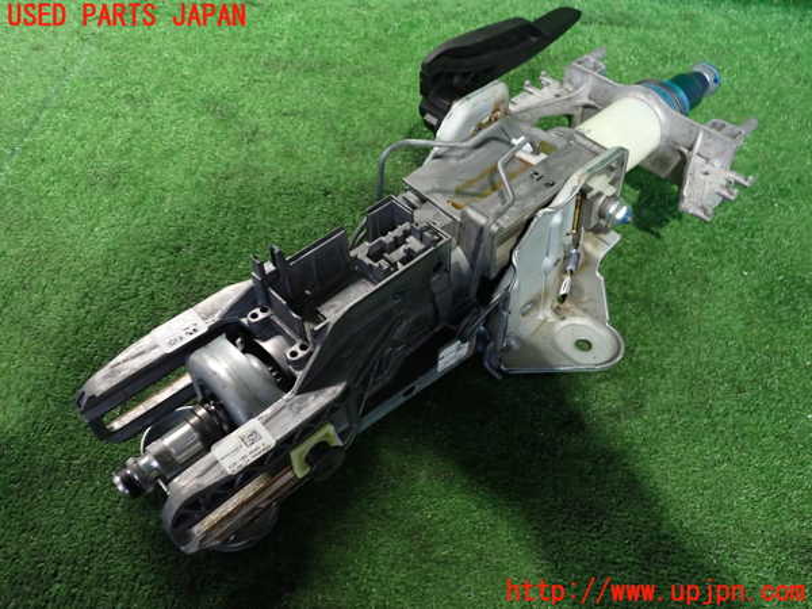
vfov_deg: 46.8
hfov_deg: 60.0
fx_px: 704
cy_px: 304
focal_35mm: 30
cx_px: 406
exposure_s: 1/30
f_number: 2.3
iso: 500
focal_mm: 5.4
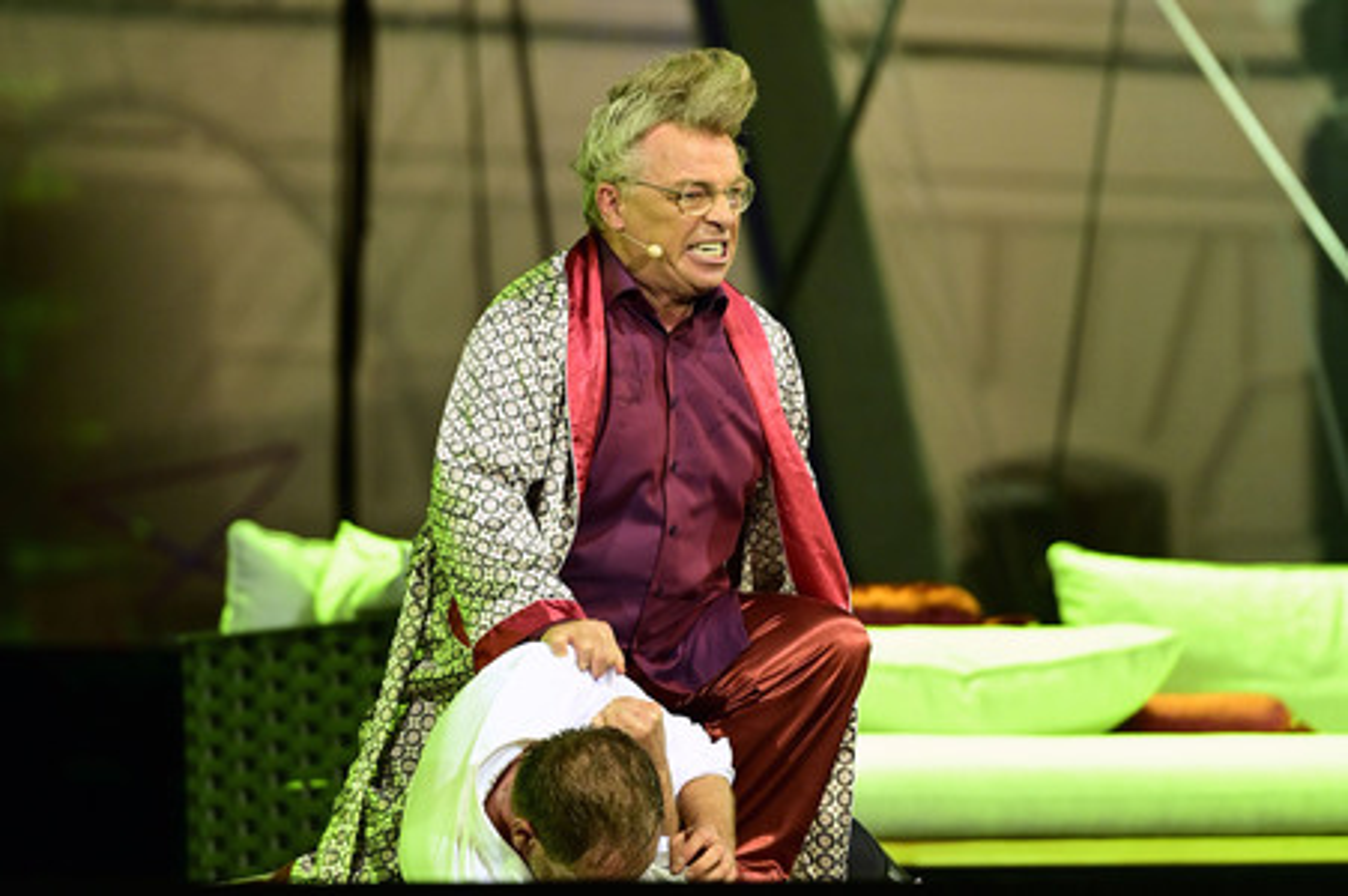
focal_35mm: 200
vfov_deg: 6.9
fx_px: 7483
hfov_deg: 10.3
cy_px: 448
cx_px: 674
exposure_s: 1/250
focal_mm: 200
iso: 3200
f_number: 3.2
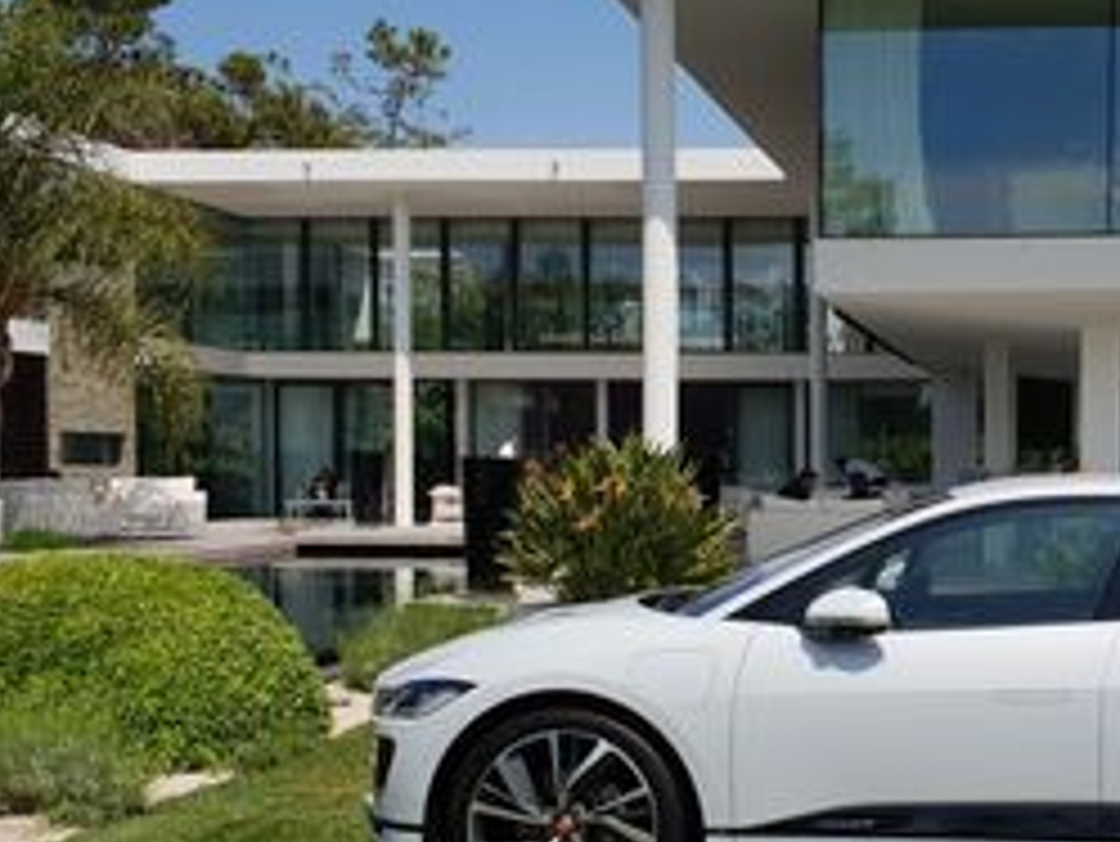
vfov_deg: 25.6
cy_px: 518
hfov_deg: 32.7
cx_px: 918
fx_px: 1845
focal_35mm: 57
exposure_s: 1/2165
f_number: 2.4
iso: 50
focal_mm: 4.3
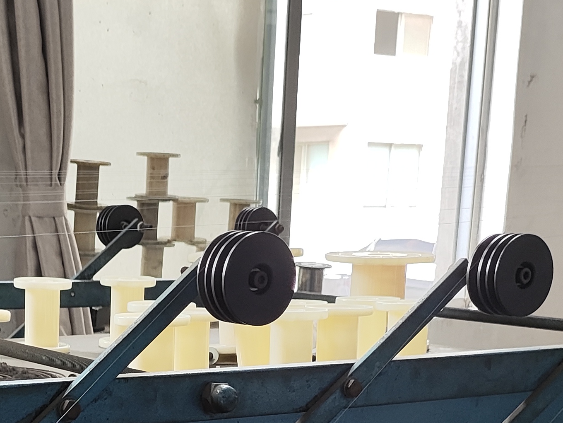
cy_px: 562
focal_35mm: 85
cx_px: 127
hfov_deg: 22.7
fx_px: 1383
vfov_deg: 16.4
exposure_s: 1/33.4
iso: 70
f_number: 1.79
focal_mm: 4.71
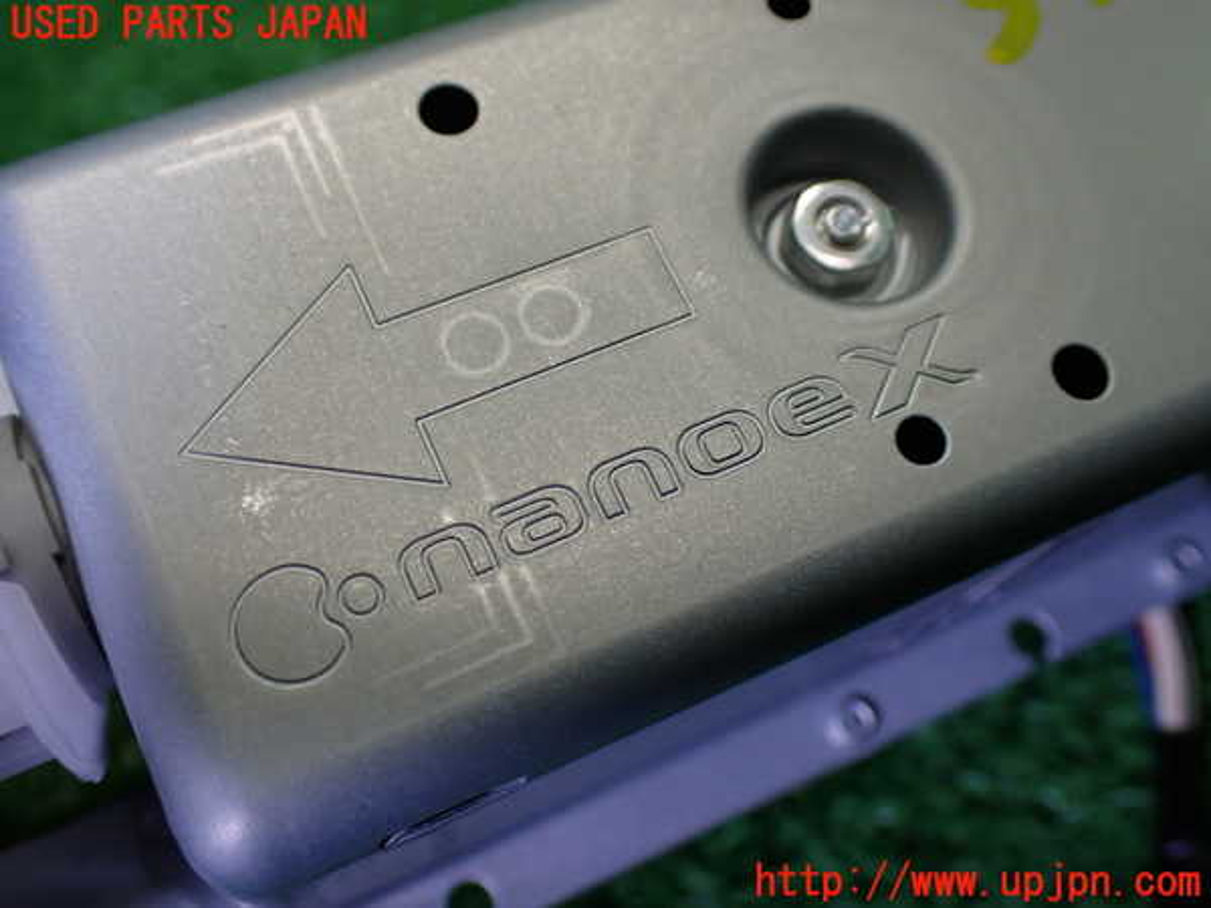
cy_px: 454
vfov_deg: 37.7
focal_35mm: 38
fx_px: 1329
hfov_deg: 49.0
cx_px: 606
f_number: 2.7
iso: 250
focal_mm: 6.83
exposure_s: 1/160
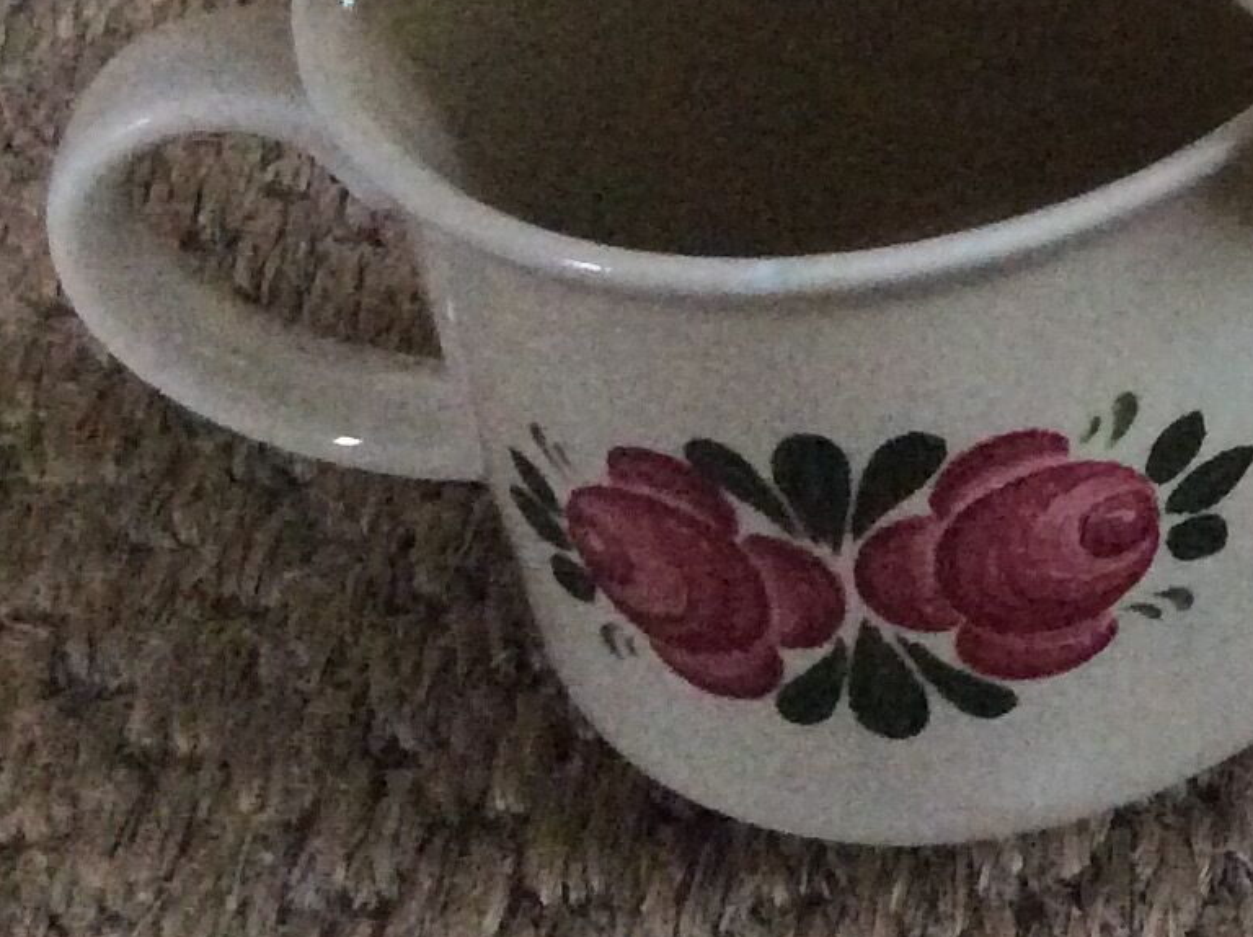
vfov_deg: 13.2
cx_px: 2059
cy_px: -294
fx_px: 3904
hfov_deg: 16.1
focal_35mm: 108
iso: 400
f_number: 2.4
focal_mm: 3.3
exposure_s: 1/17
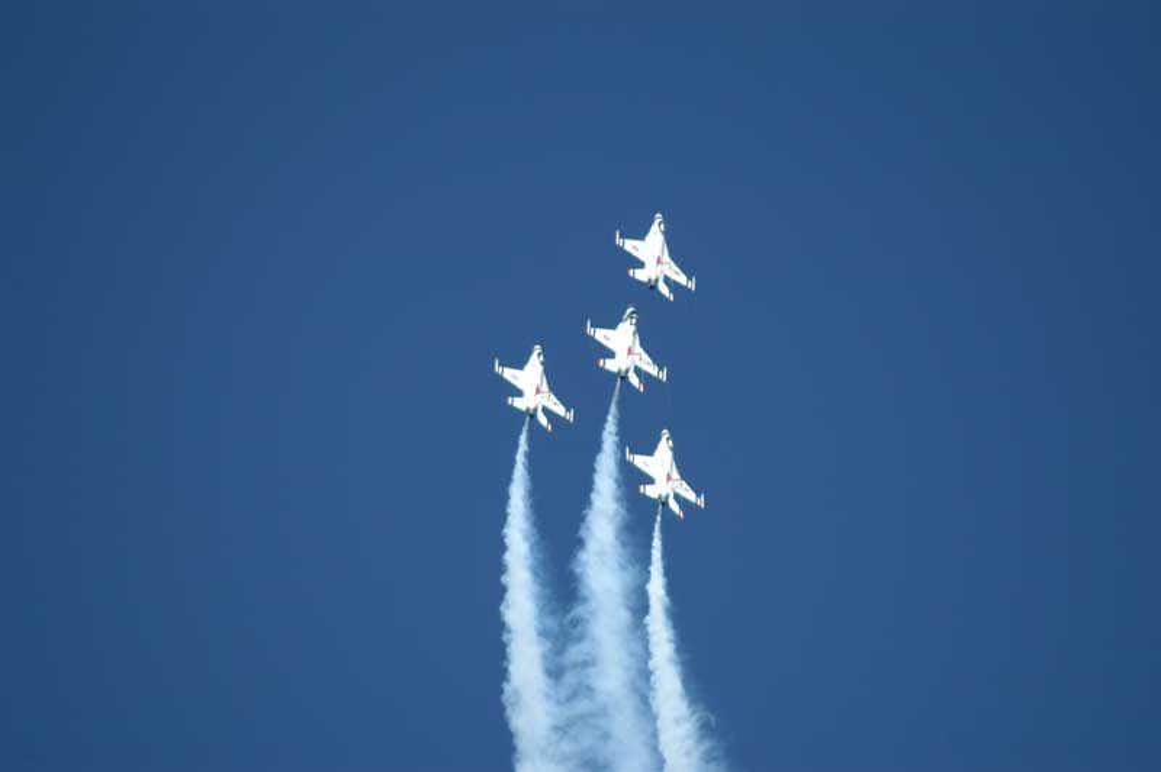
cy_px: 386
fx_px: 14500
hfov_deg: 4.6
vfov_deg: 3.0
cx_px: 580
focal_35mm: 450
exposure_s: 1/1000
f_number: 5.6
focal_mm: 300
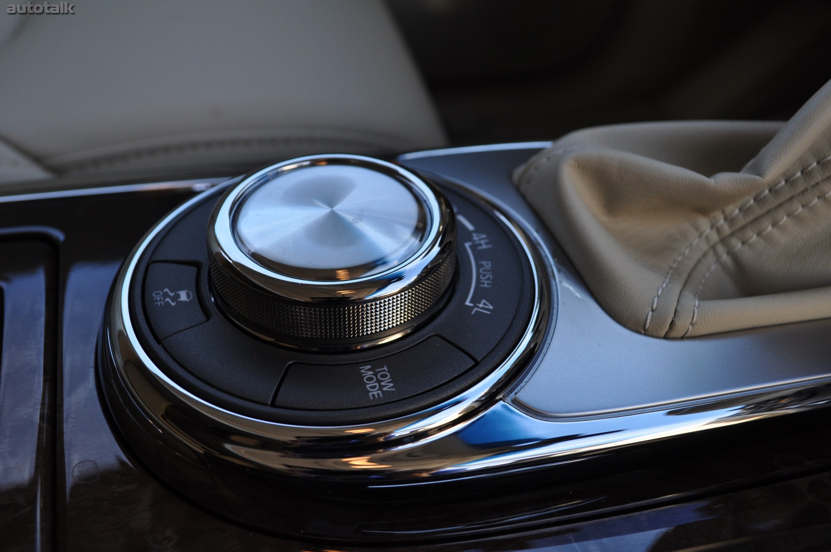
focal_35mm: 39
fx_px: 899
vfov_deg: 34.1
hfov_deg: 49.6
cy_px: 276
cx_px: 416
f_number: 5.6
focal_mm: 26
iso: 320
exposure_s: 1/125
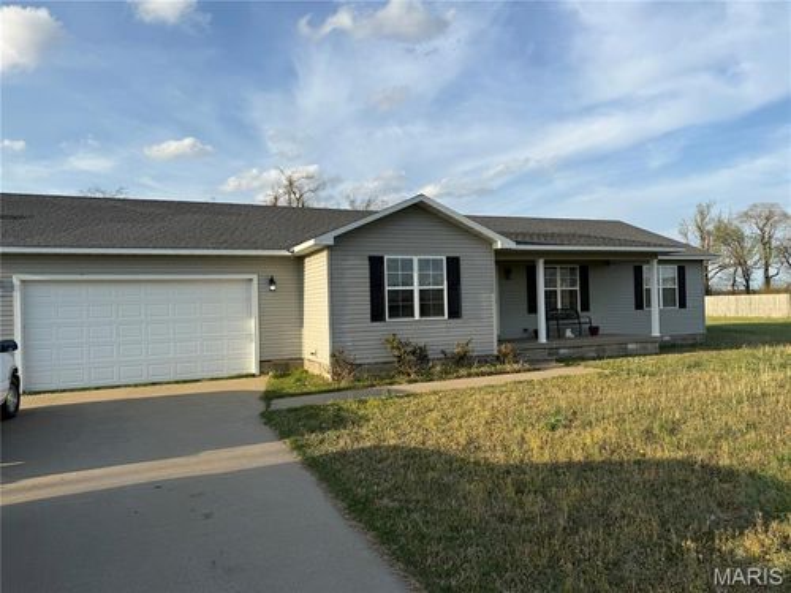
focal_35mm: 24
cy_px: 296
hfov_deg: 71.6
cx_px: 396
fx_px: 548
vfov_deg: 56.8
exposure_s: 1/3584
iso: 80
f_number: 1.78
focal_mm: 6.76
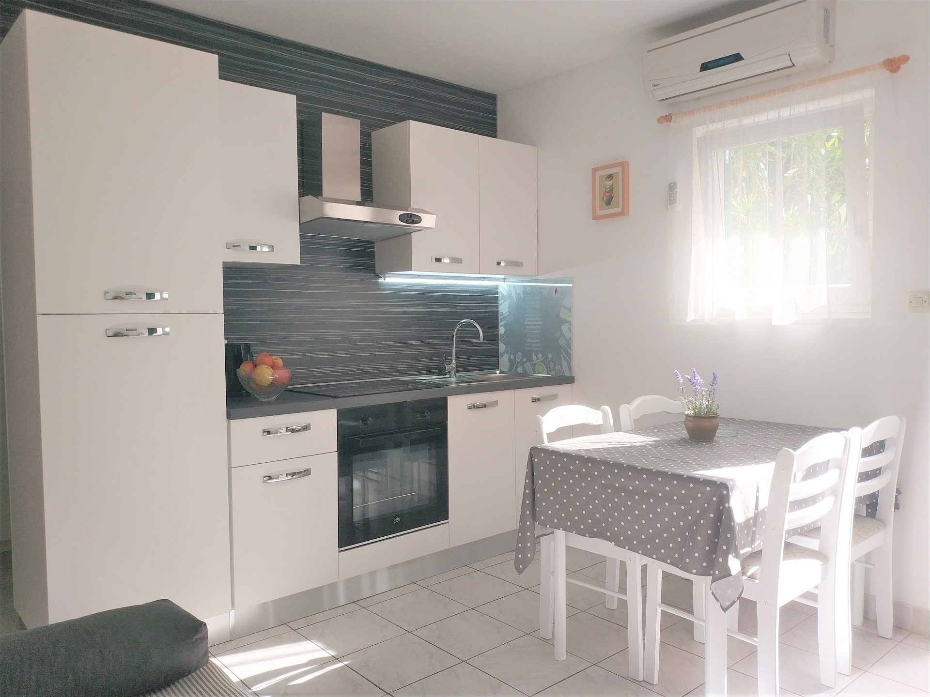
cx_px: 465
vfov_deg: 44.2
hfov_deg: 56.8
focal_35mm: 32
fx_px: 860
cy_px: 348
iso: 170
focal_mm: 4.5
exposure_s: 1/215
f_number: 2
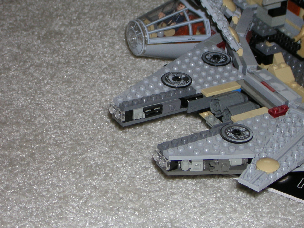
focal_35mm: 109
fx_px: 957
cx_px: 153
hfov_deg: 18.0
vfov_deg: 13.6
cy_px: 114
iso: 50
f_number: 4.7
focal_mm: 14.1
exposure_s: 1/60.1
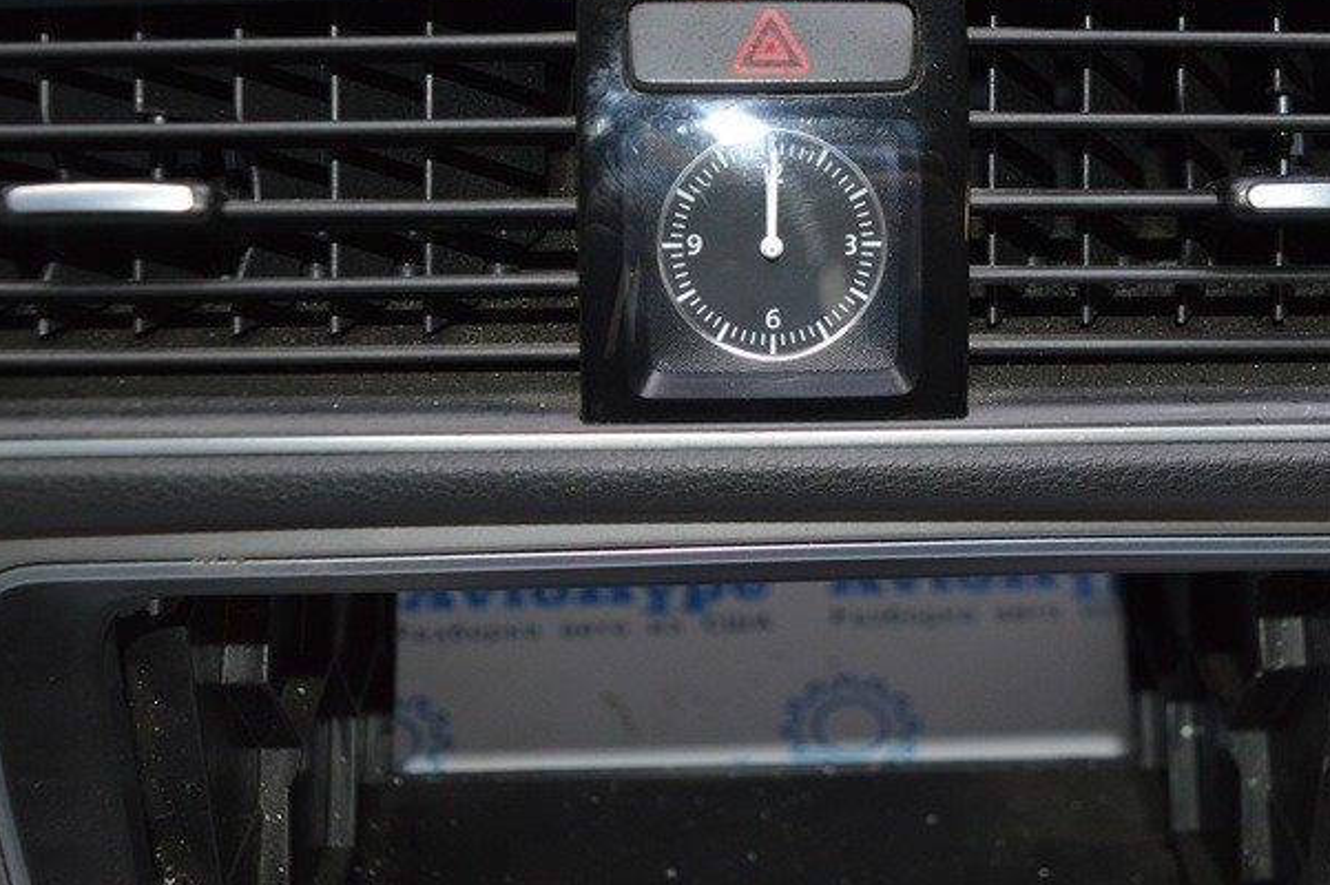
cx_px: 737
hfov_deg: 42.7
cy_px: 225
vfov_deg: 28.8
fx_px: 1698
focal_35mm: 46
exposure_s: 1/60
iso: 400
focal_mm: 18
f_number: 3.5
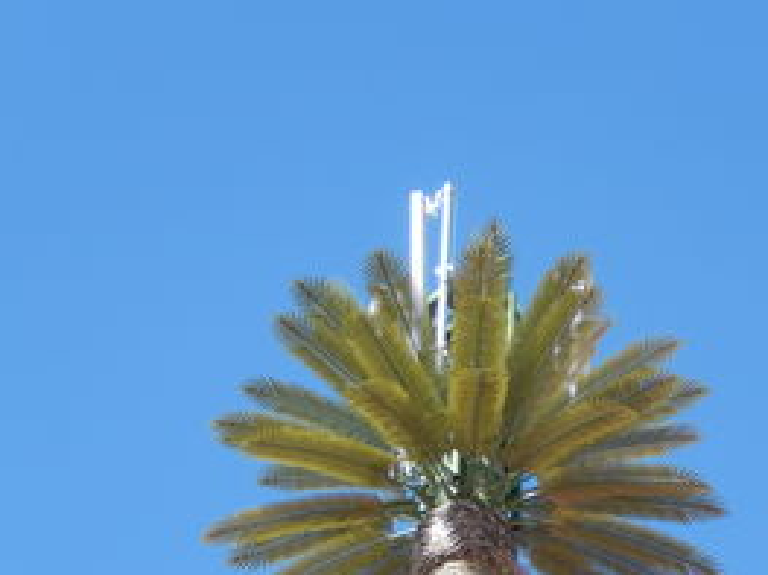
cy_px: 391
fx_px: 3548
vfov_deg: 9.3
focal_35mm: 160
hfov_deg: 12.3
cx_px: 467
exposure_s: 1/320
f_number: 5.3
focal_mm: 18.9
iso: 125
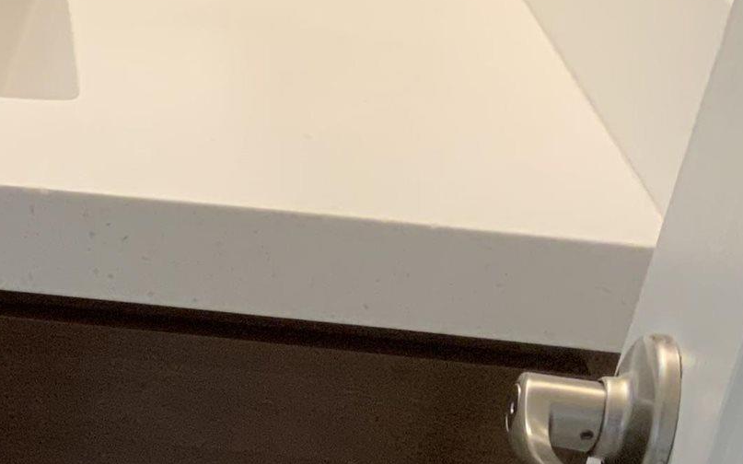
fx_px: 2369
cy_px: 502
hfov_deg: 15.1
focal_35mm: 117
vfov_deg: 11.0
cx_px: -657
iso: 64
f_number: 1.8
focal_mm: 3
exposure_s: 1/60
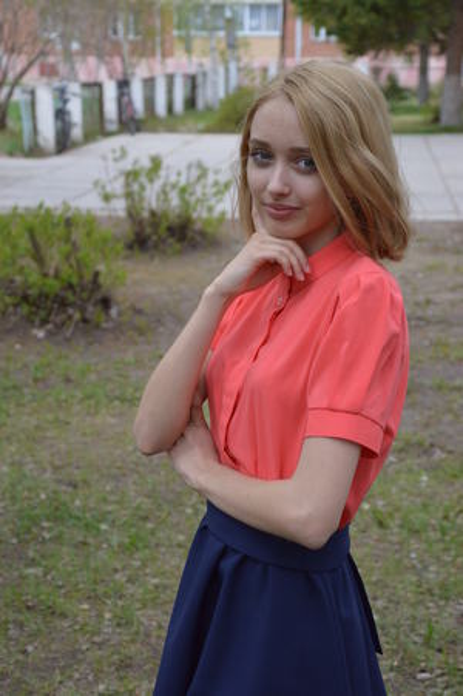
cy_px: 348
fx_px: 1391
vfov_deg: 28.1
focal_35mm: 72
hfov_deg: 18.9
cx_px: 232
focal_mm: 48
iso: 100
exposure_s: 1/200
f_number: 4.8
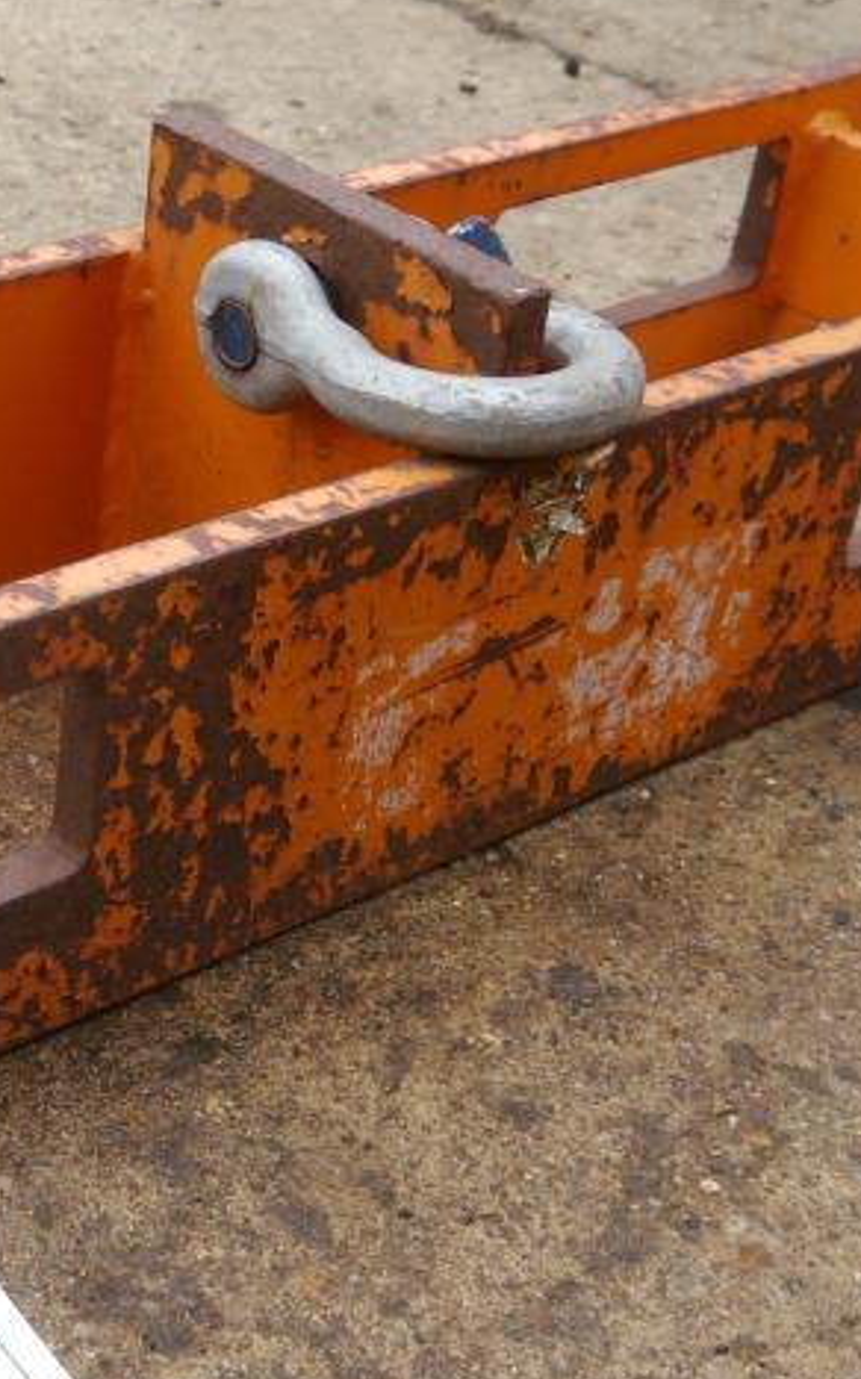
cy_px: 687
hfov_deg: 19.2
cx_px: -62
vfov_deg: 31.5
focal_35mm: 65
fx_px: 2443
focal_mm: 14
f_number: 5
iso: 160
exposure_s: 1/160
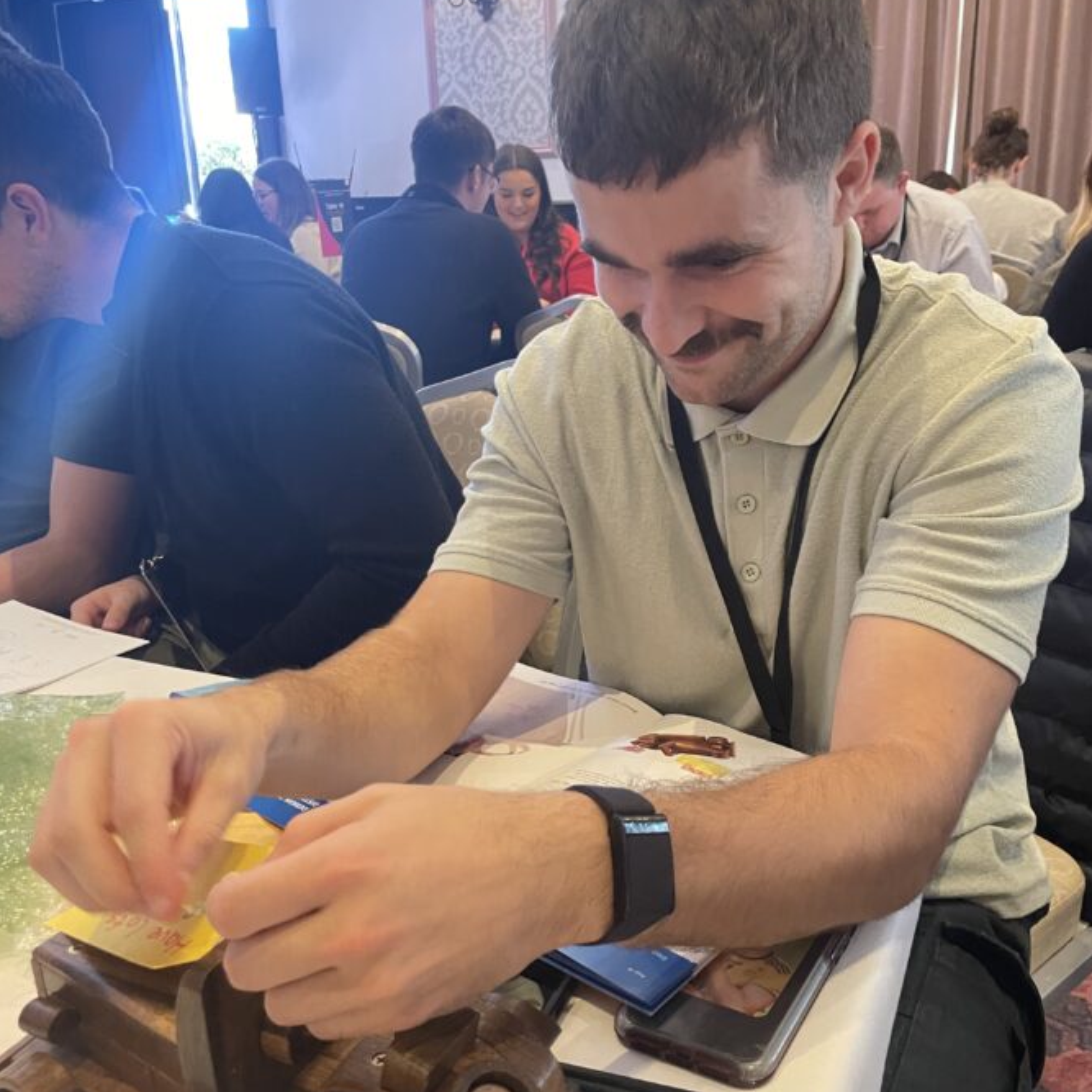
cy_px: 584
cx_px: 549
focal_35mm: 31
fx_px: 1106
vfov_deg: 52.5
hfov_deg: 52.5
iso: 400
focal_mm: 4.2
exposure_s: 1/50
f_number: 1.6
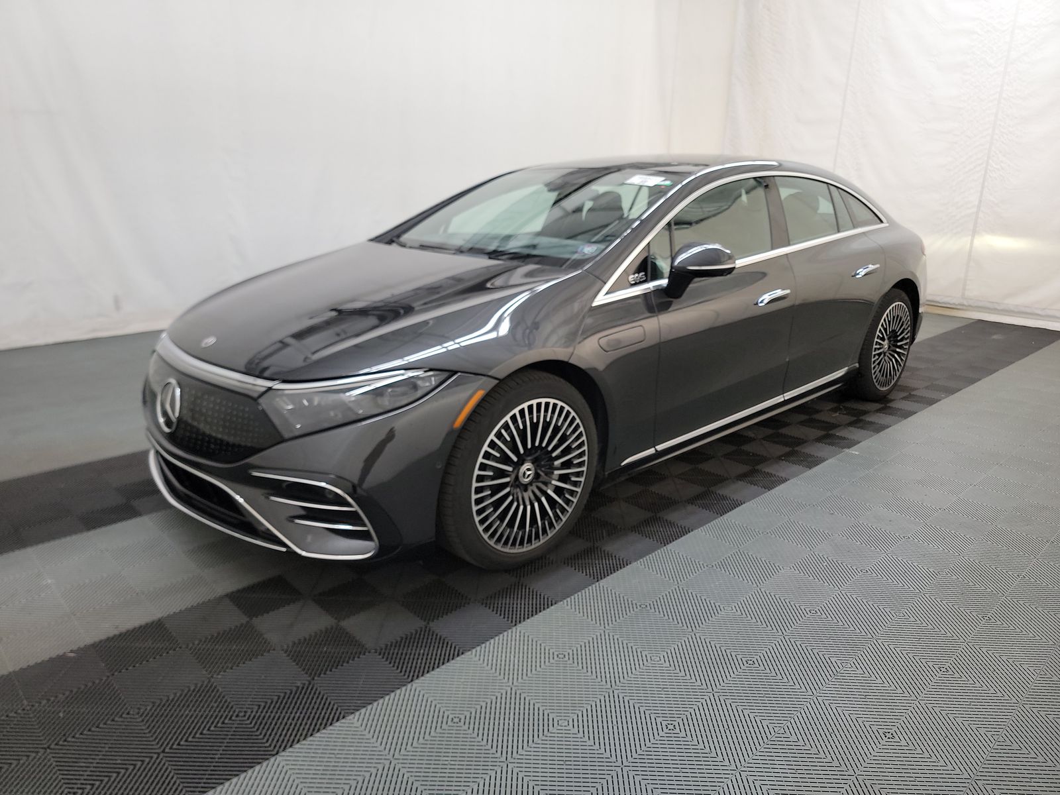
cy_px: 398
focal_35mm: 24
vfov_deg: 56.8
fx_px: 735
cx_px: 530
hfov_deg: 71.6
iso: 239
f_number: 1.8
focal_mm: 6.7
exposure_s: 1/59
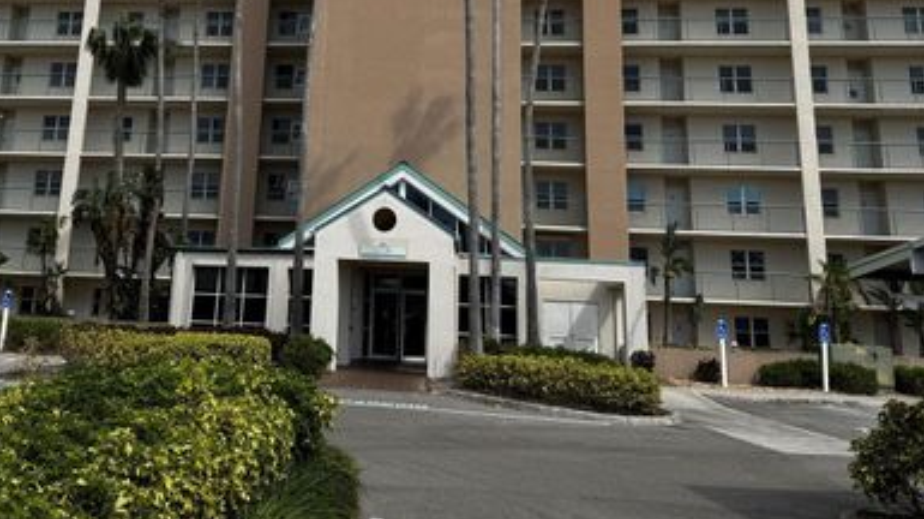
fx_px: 833
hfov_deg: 57.4
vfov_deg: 33.6
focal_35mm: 34
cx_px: 353
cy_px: 105
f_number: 1.78
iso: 80
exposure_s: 1/4310
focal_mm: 6.76
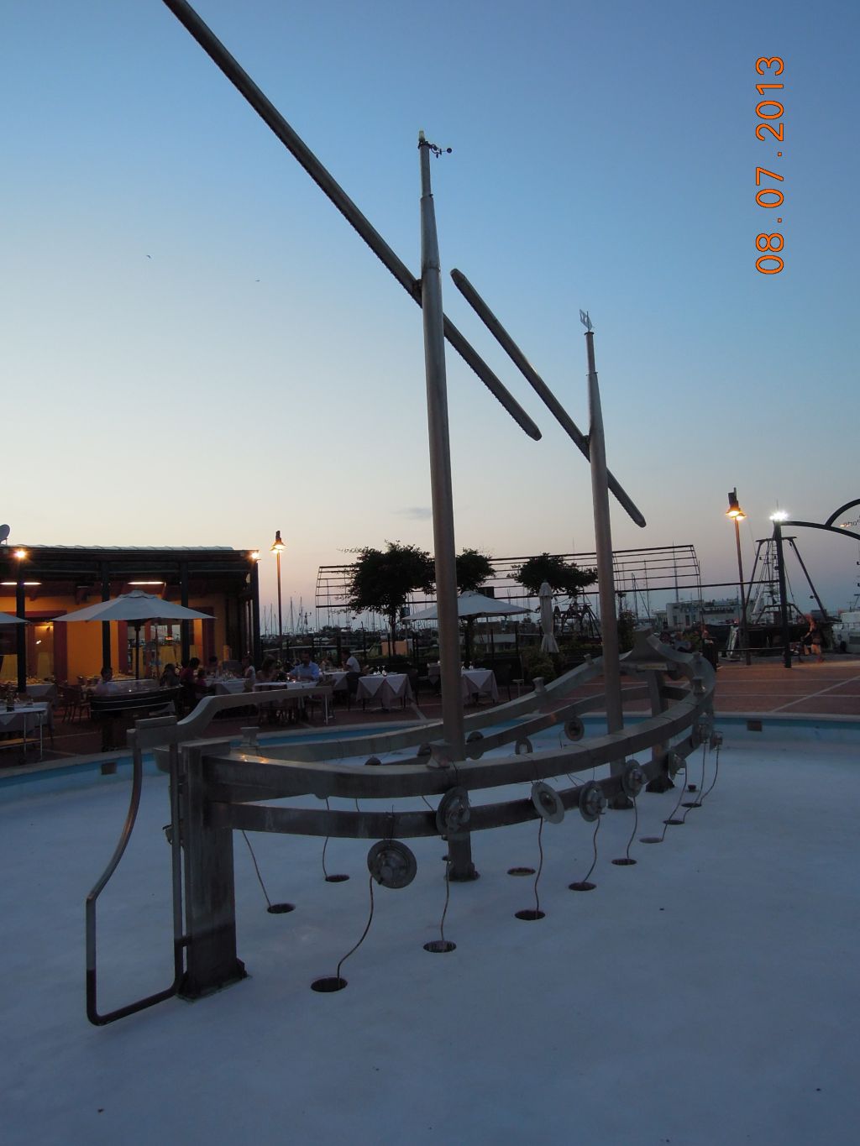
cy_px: 573
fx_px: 795
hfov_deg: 56.8
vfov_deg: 71.6
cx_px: 430
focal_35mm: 24
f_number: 2.8
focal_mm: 4.3
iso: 160
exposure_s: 1/50
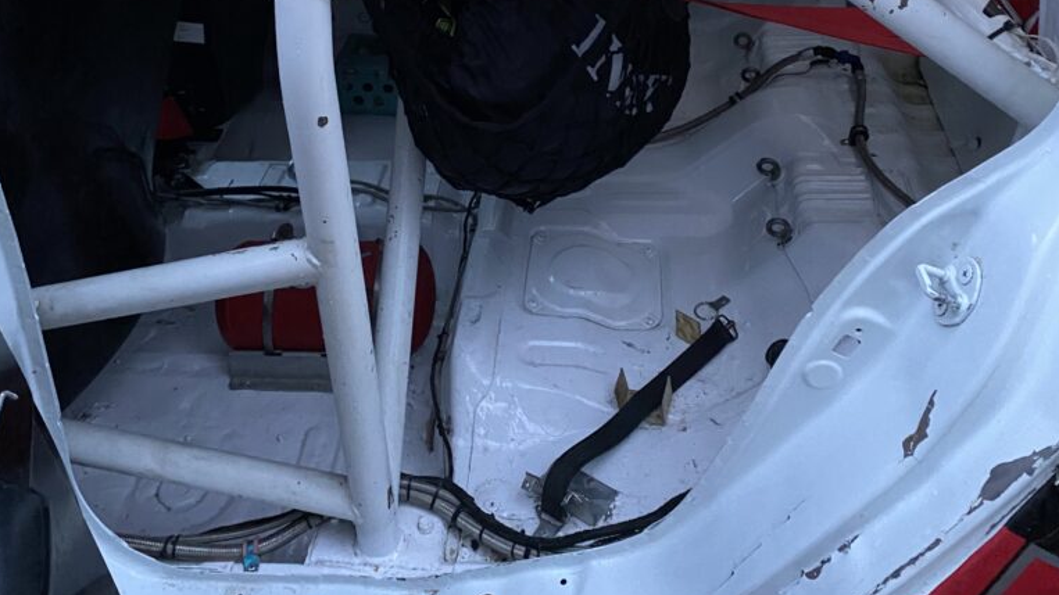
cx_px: 529
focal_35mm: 38
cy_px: 35
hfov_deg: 52.8
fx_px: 1067
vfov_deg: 29.6
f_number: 1.8
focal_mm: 4.25
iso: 800
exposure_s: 1/30
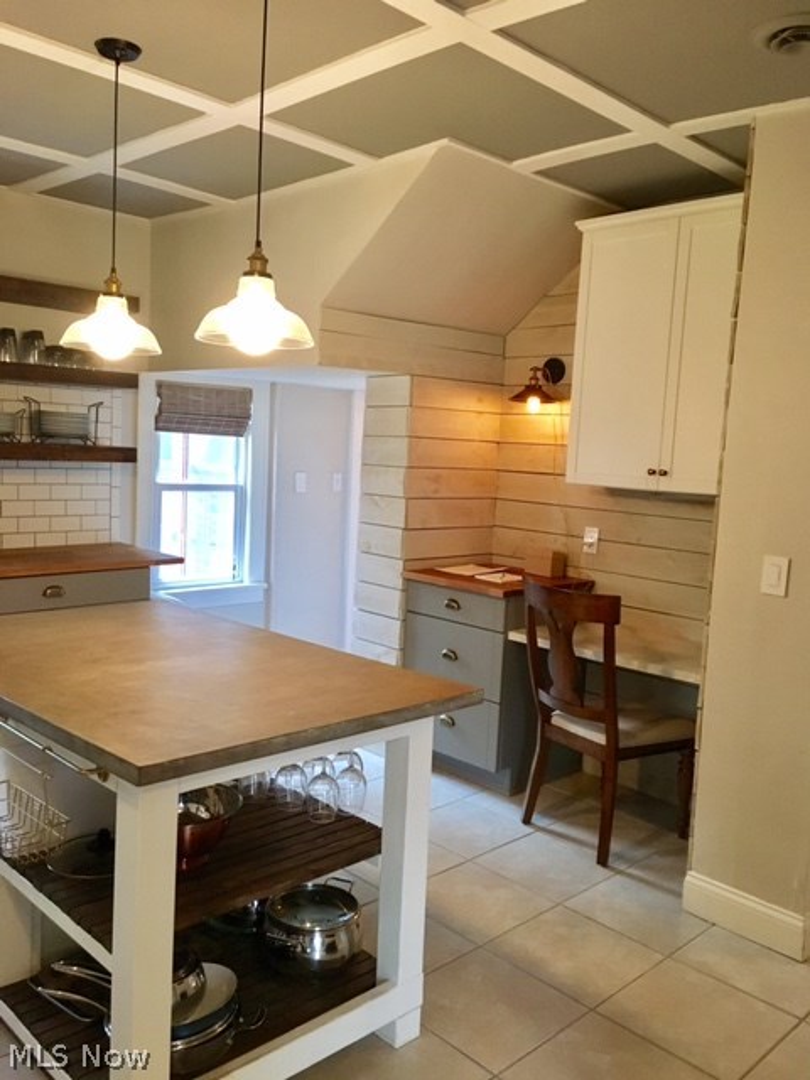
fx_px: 905
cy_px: 540
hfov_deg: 48.2
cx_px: 405
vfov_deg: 61.7
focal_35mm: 29
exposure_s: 1/30
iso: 200
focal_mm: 4.15
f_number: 2.2
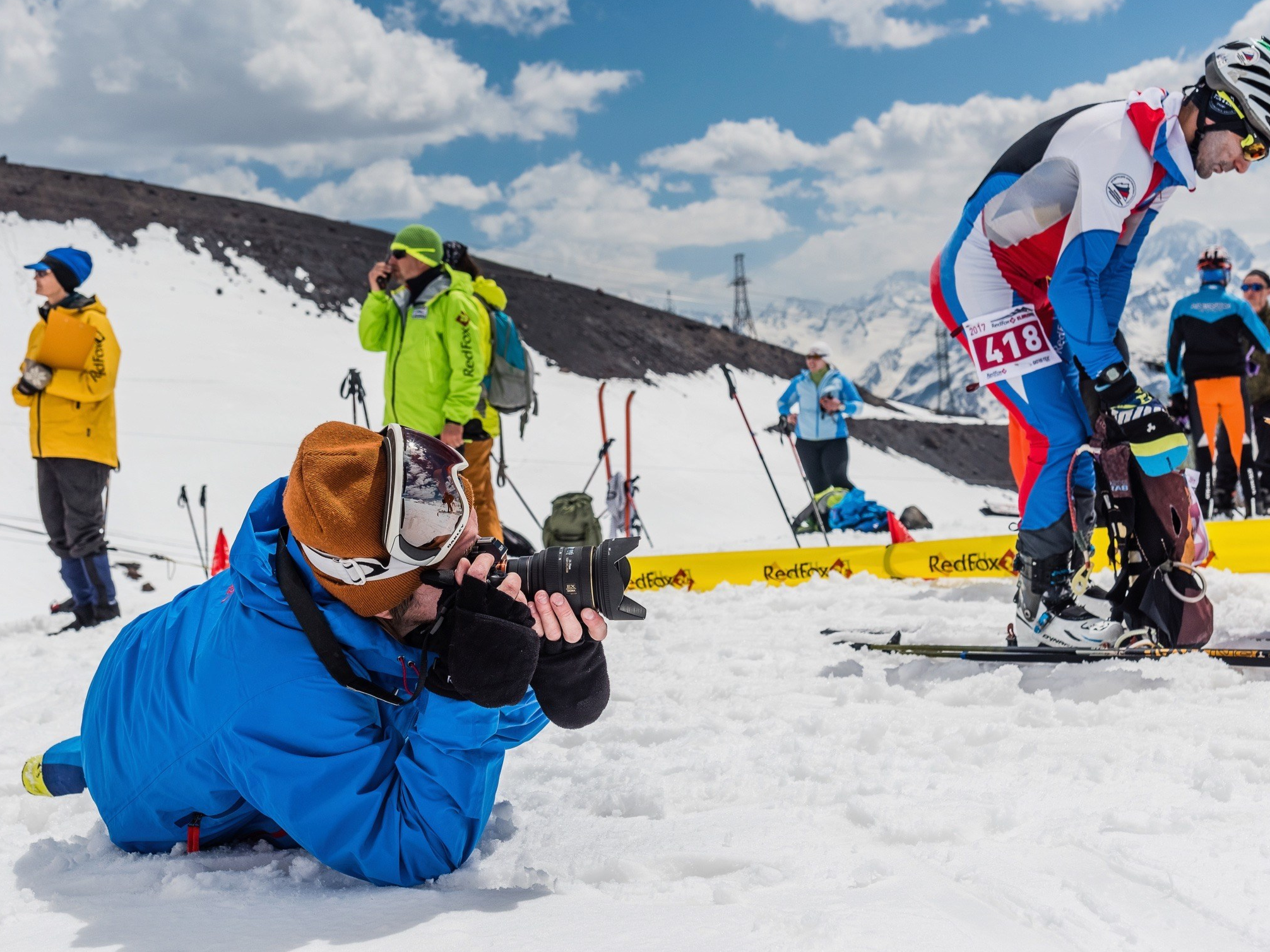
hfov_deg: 34.9
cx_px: 603
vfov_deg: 26.6
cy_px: 482
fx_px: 2018
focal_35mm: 55
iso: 200
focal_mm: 50
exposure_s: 1/800
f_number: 8
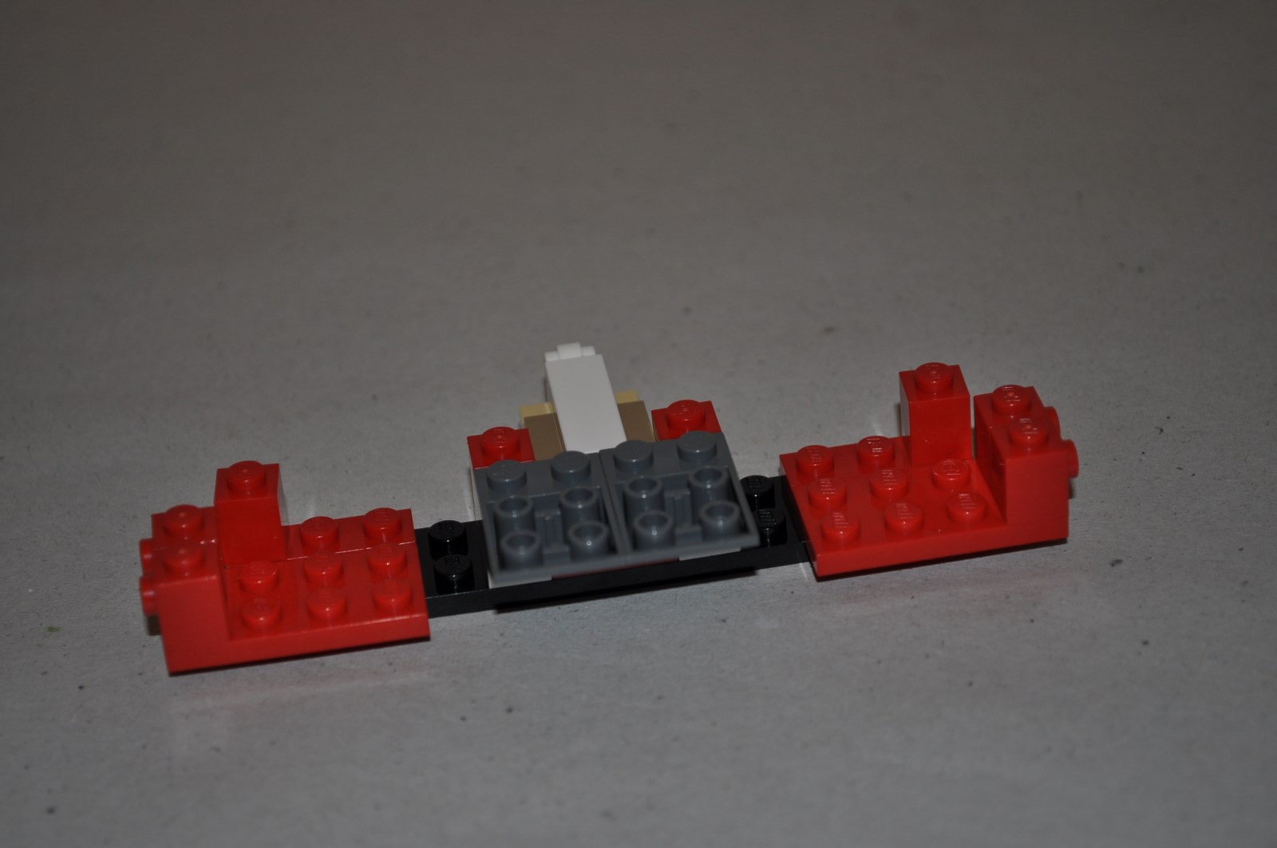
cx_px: 638
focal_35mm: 82
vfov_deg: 16.5
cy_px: 424
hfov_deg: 24.6
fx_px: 2923
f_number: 5.6
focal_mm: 55
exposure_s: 1/30
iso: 200
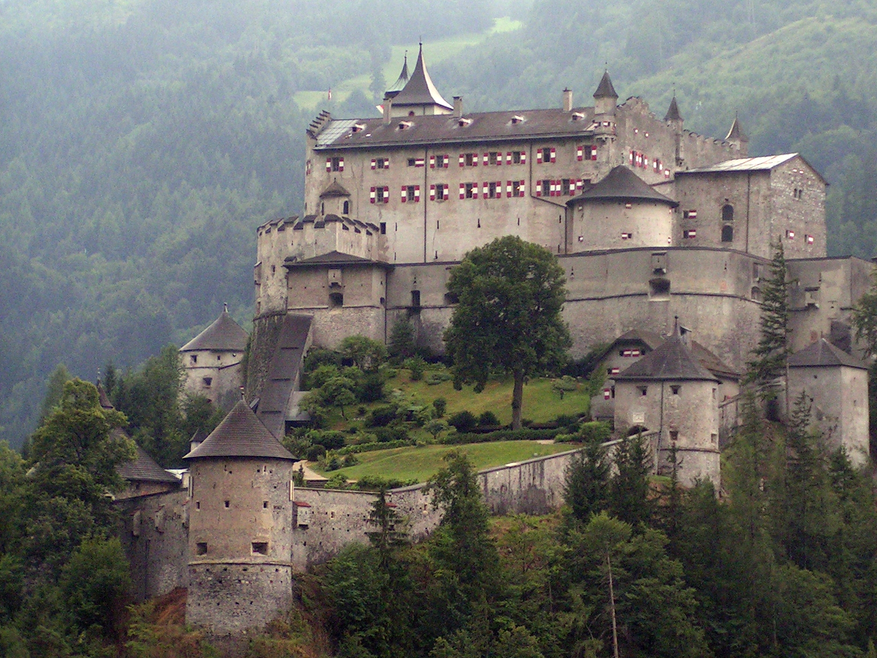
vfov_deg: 8.3
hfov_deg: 11.0
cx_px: 536
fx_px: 4535
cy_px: 361
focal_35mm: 179
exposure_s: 1/160
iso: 160
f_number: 3.5
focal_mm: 21.9
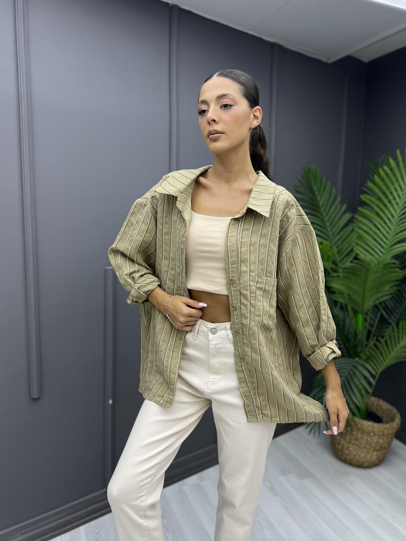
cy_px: 266
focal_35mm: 27
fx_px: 422
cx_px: 200
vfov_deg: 65.3
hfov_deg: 51.4
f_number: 1.5
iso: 40
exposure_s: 1/279
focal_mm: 5.7
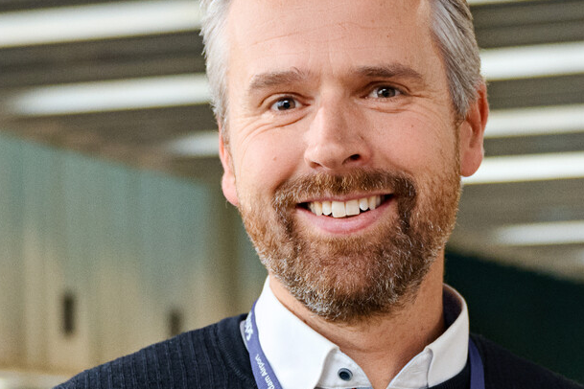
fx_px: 2660
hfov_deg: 12.5
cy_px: 577
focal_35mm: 164
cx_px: 356
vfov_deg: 8.2
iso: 500
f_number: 3.2
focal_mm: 39
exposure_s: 1/80
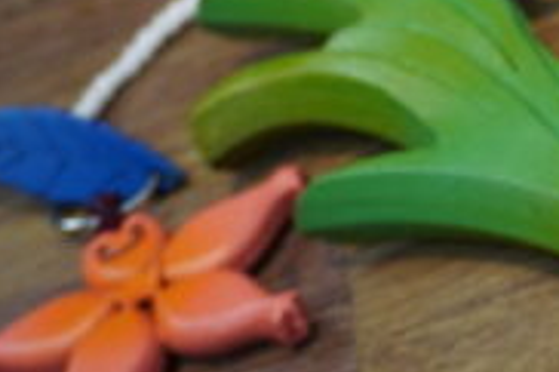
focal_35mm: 124
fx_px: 1918
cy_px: 52
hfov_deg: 15.5
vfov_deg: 11.0
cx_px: 786
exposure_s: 1/60
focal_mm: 25
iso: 320
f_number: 4.5
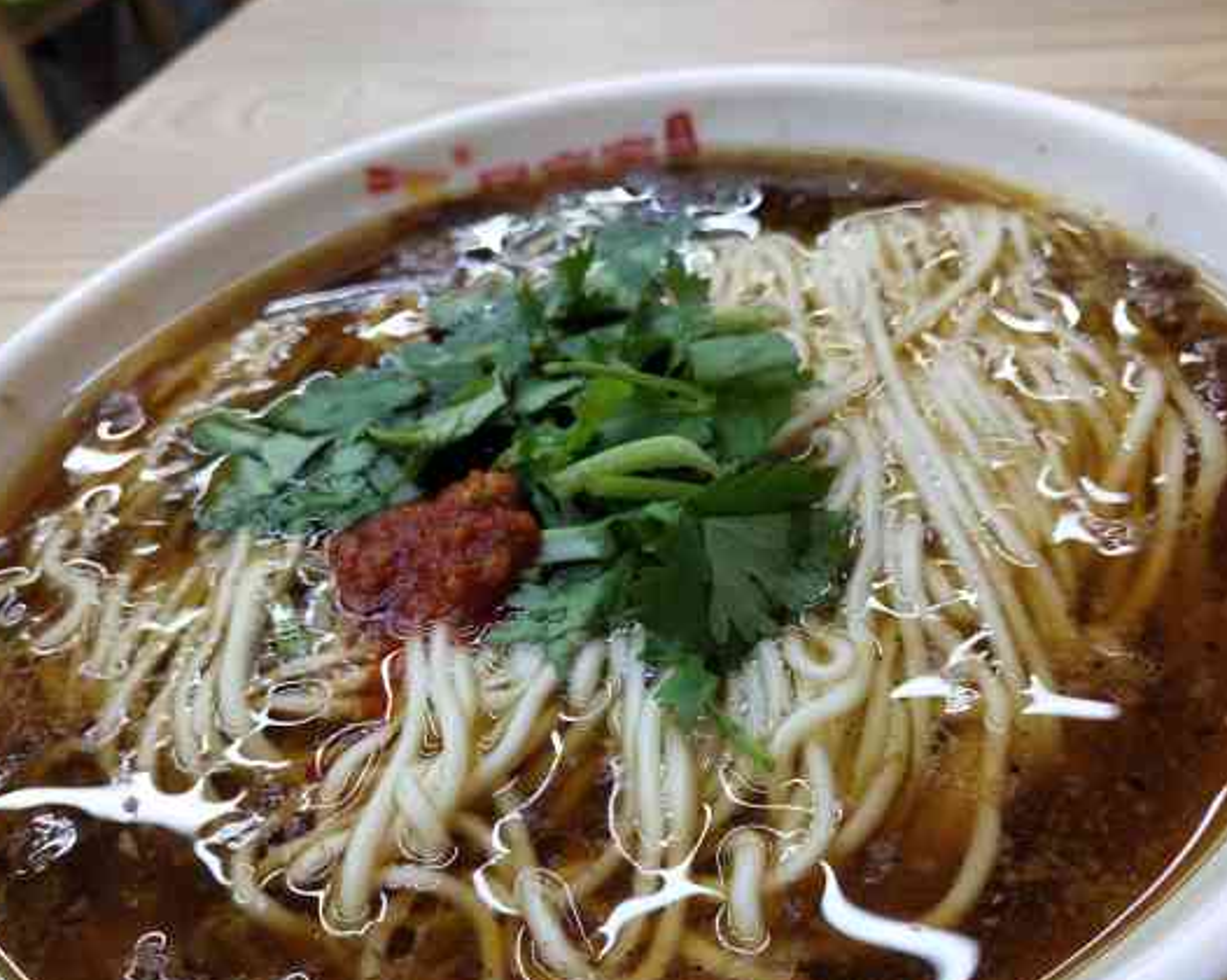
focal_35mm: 39
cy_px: 582
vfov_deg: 38.1
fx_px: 1415
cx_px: 637
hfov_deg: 46.9
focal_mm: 3.95
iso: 139
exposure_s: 1/100
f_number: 1.8
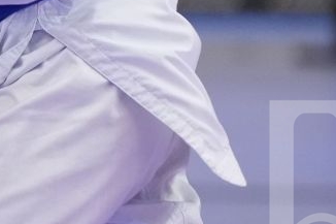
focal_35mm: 911
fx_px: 8498
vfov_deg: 1.5
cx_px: -333
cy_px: -172
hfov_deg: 2.3
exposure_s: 1/1000
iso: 4000
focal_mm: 165
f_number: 2.8
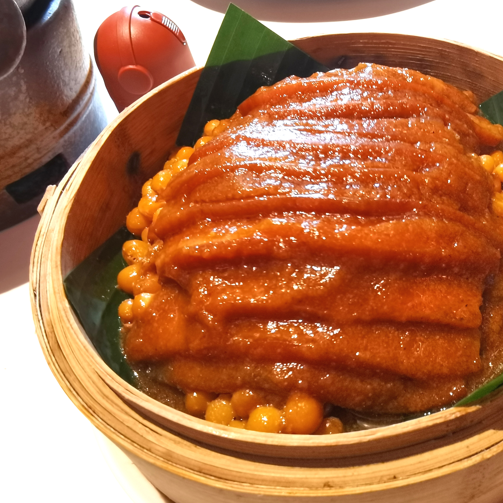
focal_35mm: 31
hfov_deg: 52.0
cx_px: 311
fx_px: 510
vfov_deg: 52.5
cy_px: 252
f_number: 2.2
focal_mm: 2.26
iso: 125
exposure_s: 1/33.3
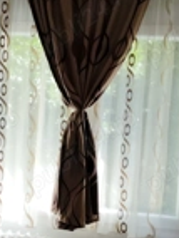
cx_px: 23
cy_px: 178
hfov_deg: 18.0
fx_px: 557
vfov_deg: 23.8
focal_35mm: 81
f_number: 1.8
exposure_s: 1/162
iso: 50
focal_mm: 4.25
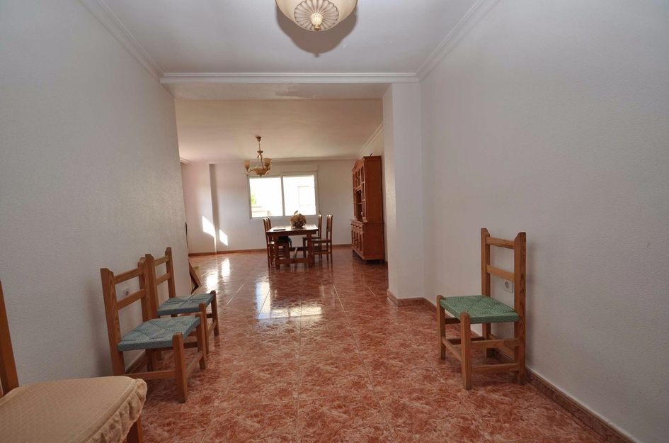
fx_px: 278
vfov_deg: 77.0
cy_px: 222
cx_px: 334
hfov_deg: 100.5
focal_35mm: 15
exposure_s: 1/125
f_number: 5.6
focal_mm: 10
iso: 280
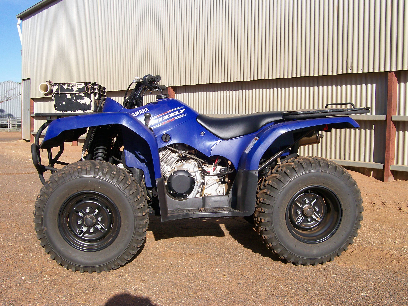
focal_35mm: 36
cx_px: 204
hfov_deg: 51.4
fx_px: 424
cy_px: 153
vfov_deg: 39.7
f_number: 4.8
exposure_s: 1/527
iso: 80
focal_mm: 6
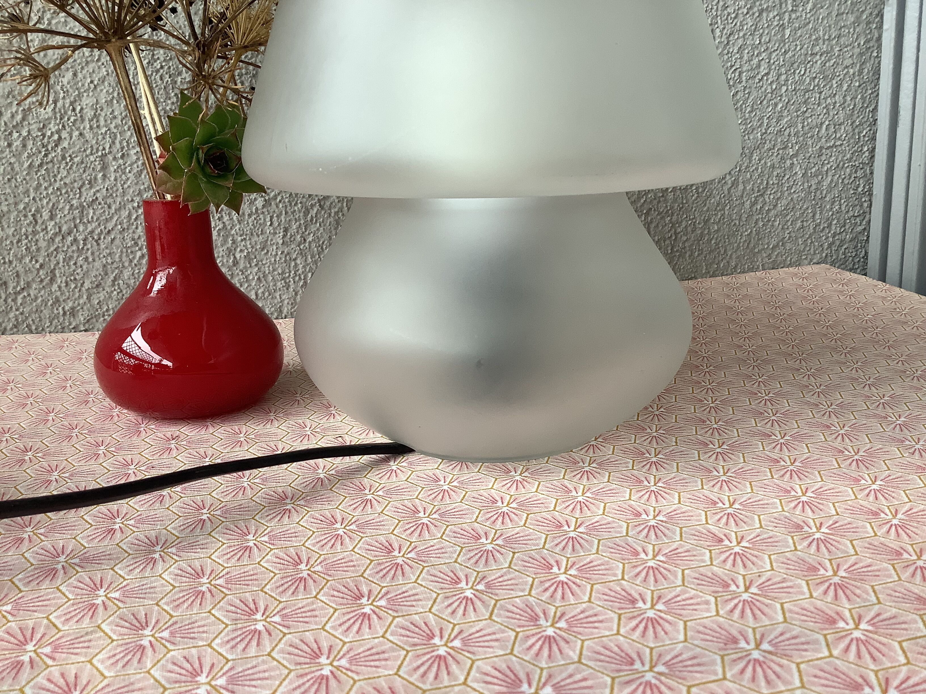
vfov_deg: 45.4
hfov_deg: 58.4
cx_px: 463
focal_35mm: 31
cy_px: 347
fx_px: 829
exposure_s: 1/100
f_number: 2.4
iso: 64
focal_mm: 3.3
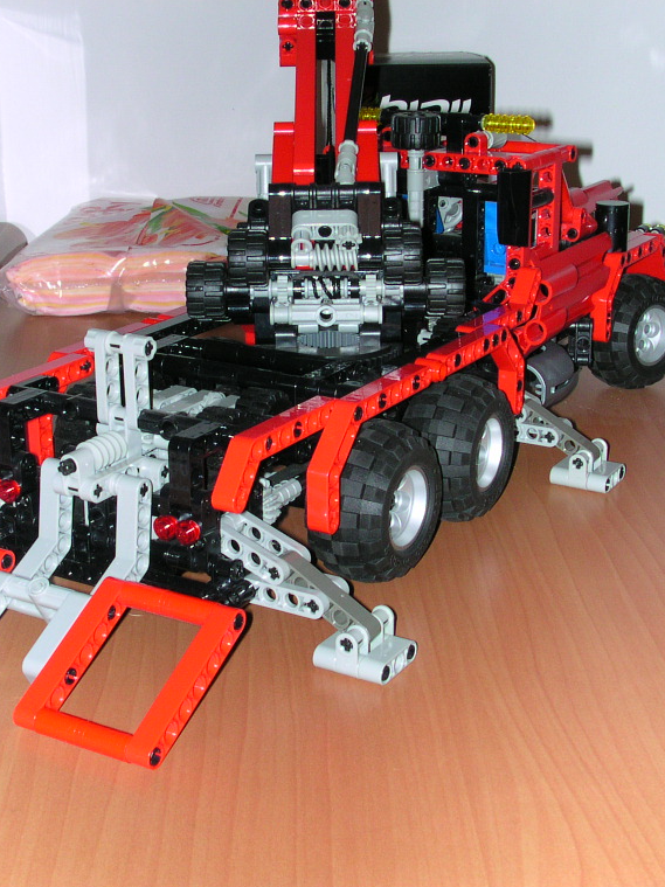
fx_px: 1486
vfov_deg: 33.2
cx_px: 282
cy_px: 446
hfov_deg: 25.2
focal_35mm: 58
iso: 100
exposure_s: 1/60
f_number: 4.8
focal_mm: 6.6
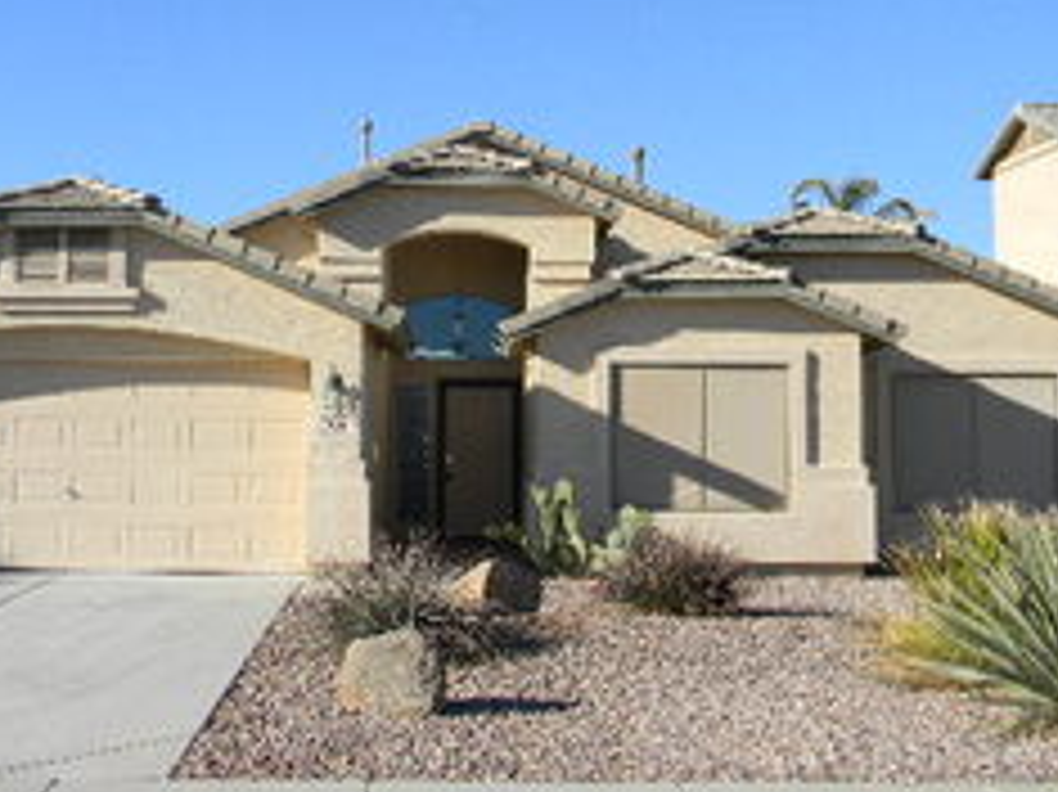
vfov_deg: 27.3
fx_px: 1619
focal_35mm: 53
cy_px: 261
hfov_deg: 36.1
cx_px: 432
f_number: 7.4
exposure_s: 1/260
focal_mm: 6.4
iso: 112
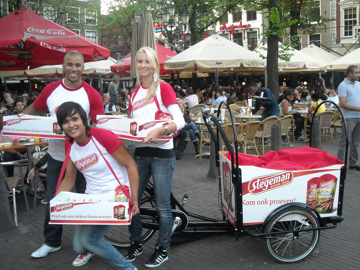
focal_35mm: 38
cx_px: 188
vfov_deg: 37.7
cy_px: 144
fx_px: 395
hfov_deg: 49.0
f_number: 2.8
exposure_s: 1/161
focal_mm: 5.7
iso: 308
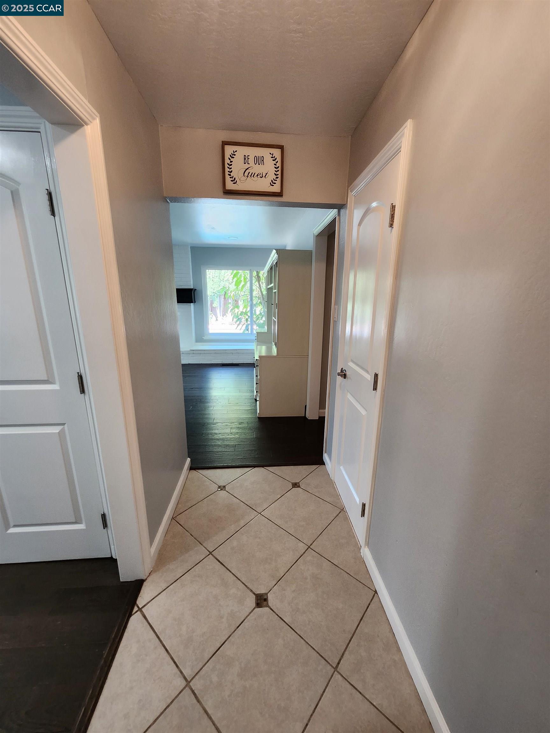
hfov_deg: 89.9
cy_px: 366
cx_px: 275
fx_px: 275
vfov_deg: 106.2
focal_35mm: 13
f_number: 2.2
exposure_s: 1/60
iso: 250
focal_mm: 1.74
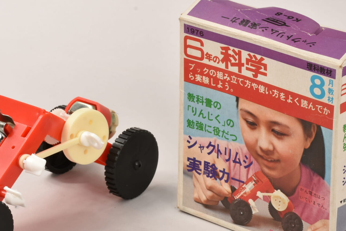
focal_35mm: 161
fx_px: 1548
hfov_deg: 12.7
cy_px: 110
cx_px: 133
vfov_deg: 8.5
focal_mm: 62
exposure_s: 1/60
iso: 200
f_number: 18
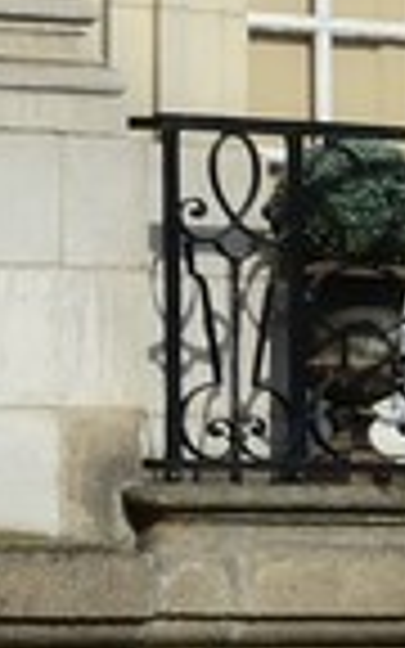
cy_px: 612
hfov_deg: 2.6
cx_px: 3285
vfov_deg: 4.9
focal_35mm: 431
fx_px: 7612
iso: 200
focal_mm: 38
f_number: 13
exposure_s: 1/250
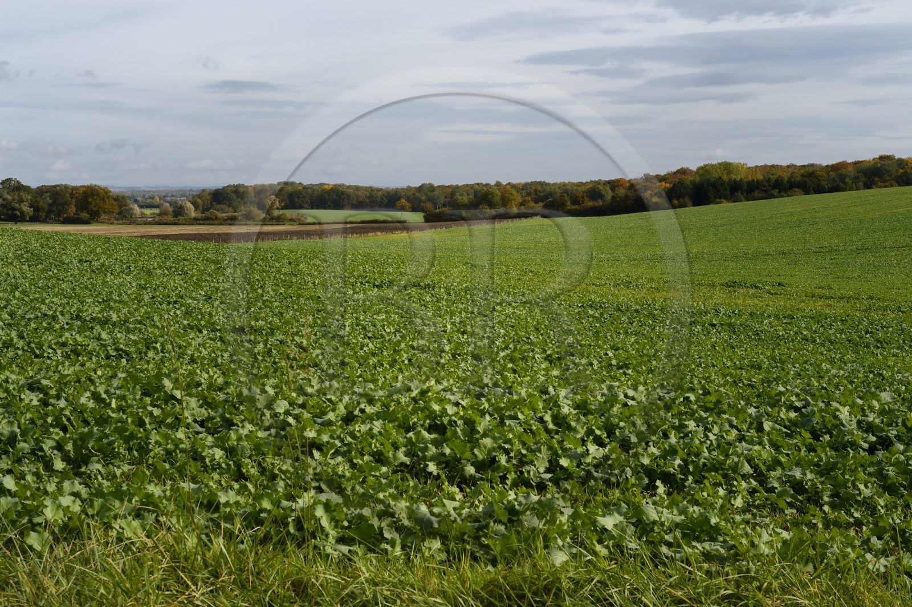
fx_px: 1569
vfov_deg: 21.9
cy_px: 304
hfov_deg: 32.4
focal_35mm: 62
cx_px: 456
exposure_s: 1/200
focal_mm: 62
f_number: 16
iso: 200
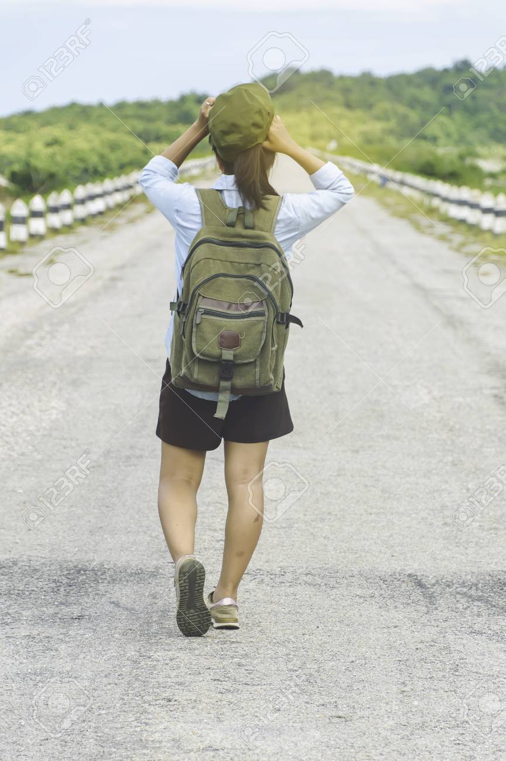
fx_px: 3486
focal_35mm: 165
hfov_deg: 8.3
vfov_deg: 12.5
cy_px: 380
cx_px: 253
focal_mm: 110
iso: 100
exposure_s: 1/800
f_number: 5.6
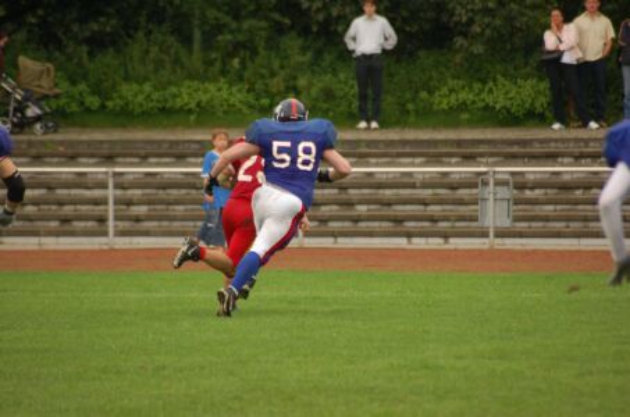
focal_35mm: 360
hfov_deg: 5.7
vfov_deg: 3.8
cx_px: 315
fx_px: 6287
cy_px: 208
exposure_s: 1/400
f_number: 5.3
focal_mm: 240
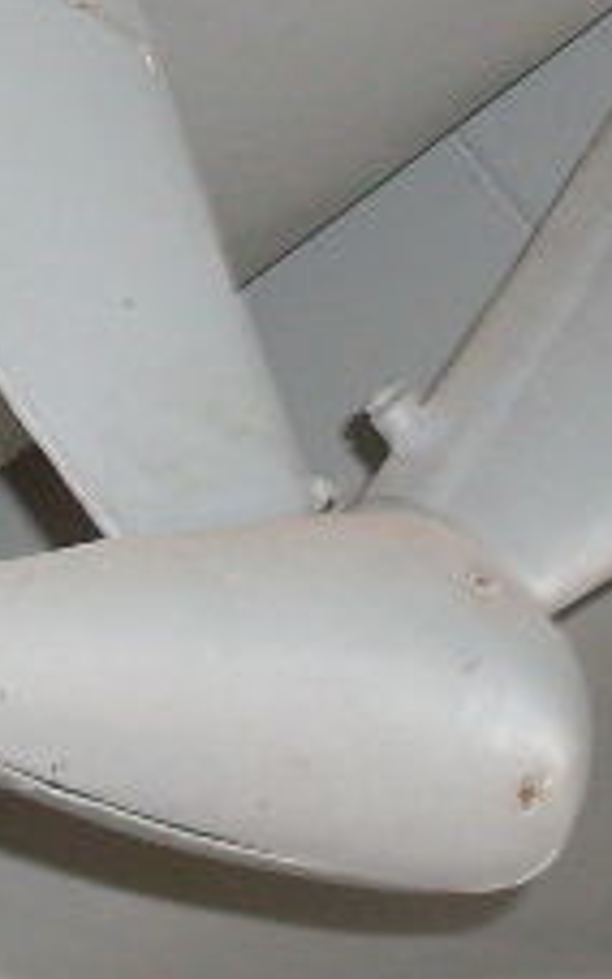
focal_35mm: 182
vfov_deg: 11.5
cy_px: 332
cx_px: 241
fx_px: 4854
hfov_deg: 7.2
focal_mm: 6.3
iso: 100
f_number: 2.8
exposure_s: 1/45
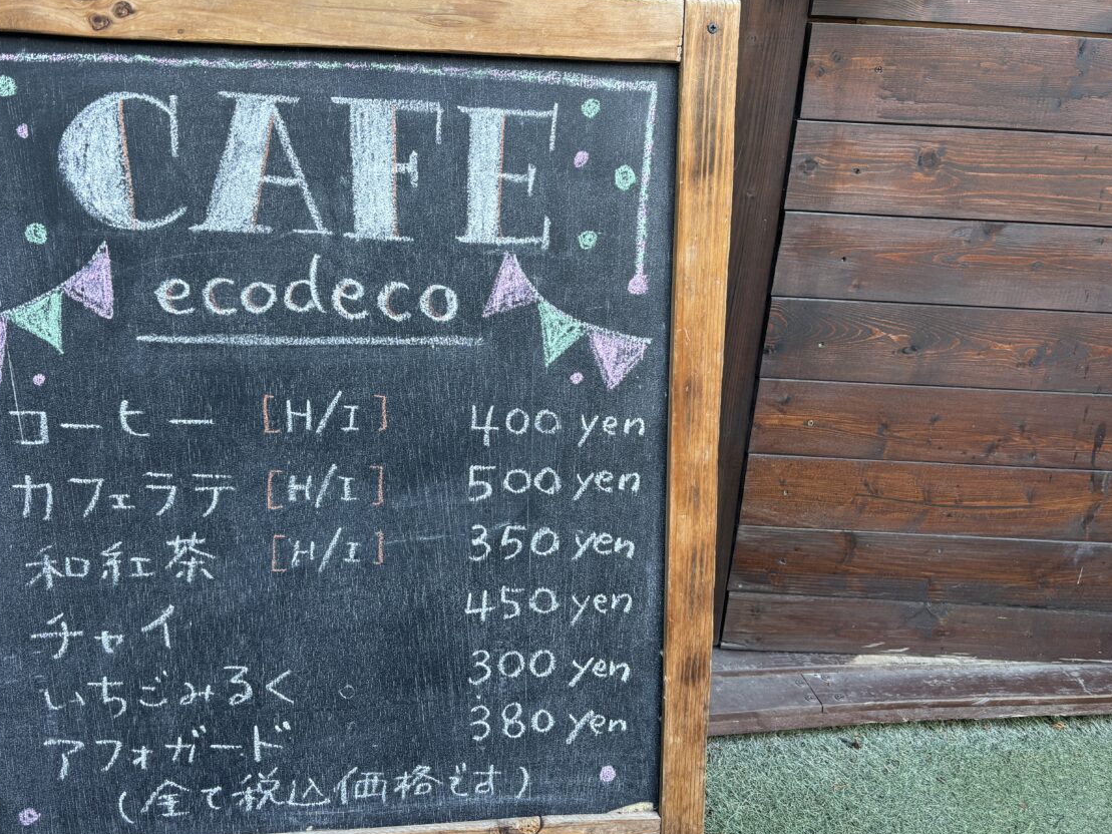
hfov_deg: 59.7
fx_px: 964
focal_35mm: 30
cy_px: 381
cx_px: 482
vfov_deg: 46.8
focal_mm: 5.96
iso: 100
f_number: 1.6
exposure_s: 1/121
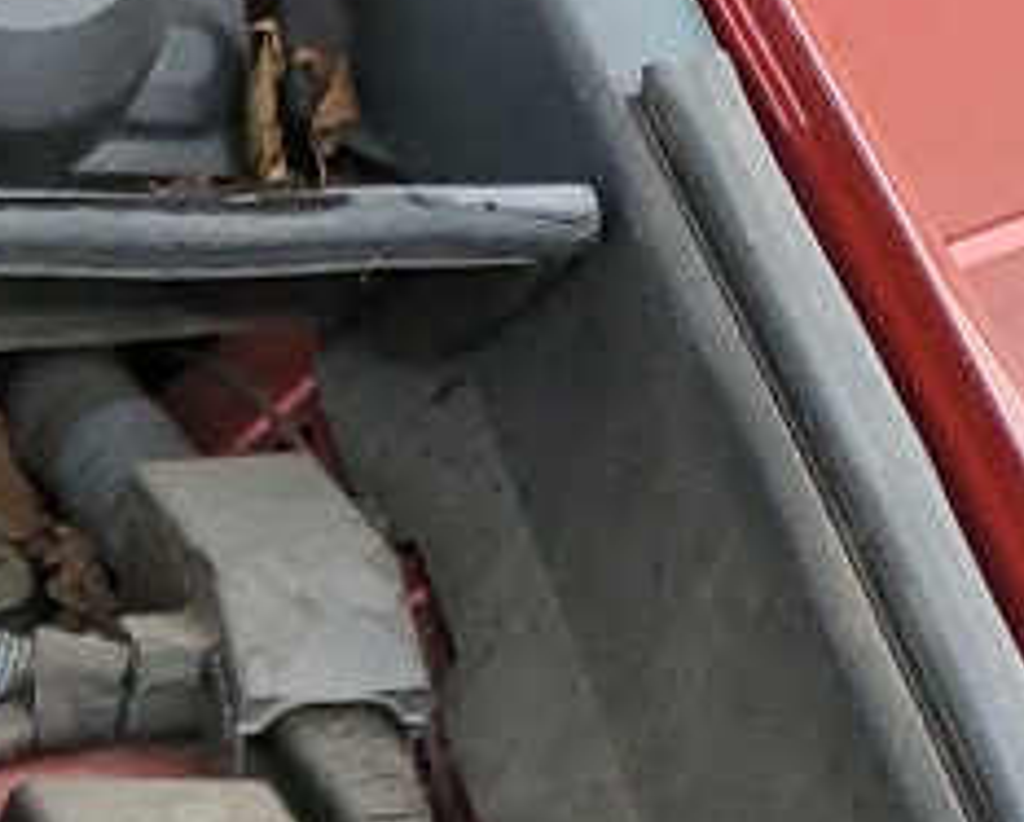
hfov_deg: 8.6
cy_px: 1336
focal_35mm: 174
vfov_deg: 8.6
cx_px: -2347
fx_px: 5280
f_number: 1.5
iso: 50
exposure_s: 1/256
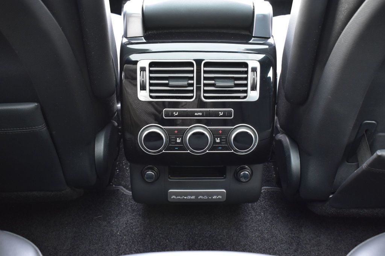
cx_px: 192
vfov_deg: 36.8
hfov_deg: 53.1
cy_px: 128
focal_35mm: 36
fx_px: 385
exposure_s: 1/15
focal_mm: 24
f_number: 6.3
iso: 1250
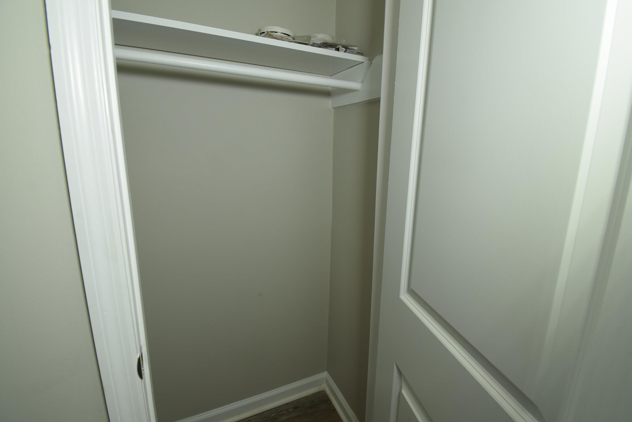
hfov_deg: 96.7
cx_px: 331
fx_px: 281
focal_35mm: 16
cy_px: 213
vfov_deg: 73.7
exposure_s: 1/250
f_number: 8
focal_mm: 10
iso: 400
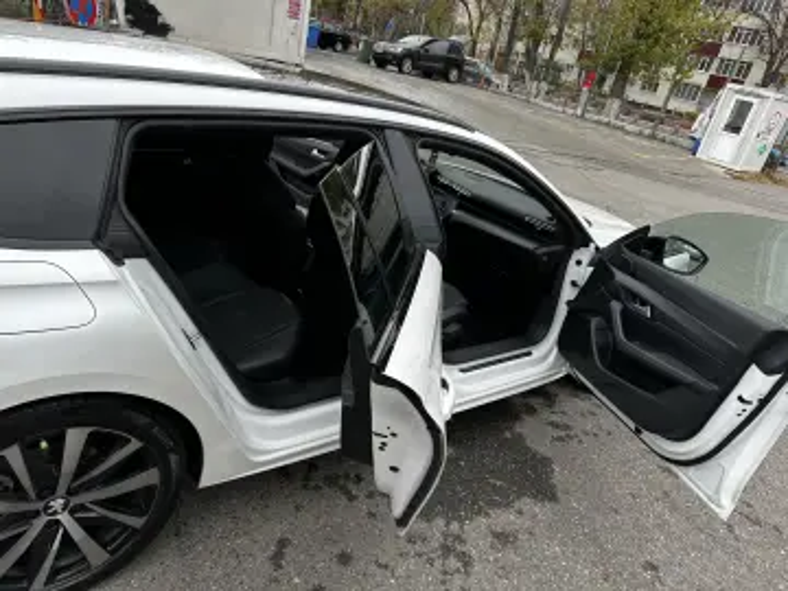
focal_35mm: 24
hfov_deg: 71.6
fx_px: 546
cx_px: 394
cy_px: 296
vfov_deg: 56.8
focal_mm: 6.86
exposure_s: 1/156
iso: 64
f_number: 1.78
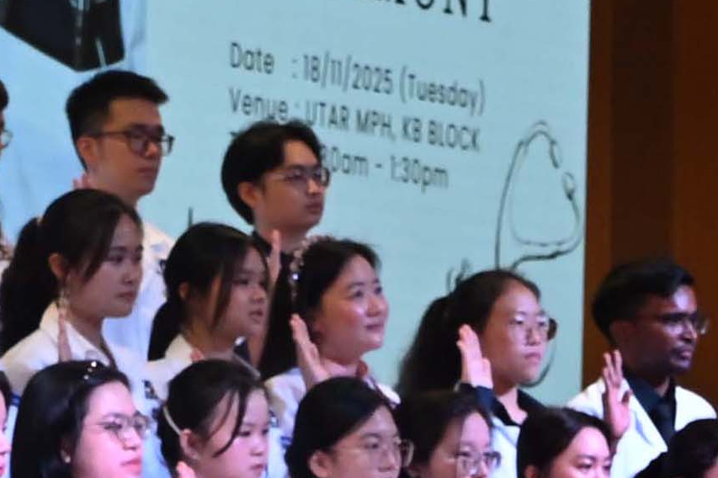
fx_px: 4844
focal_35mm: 243
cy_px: 694
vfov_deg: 5.6
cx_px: -414
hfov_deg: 8.3
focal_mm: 35
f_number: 6.3
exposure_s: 1/125
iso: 1250
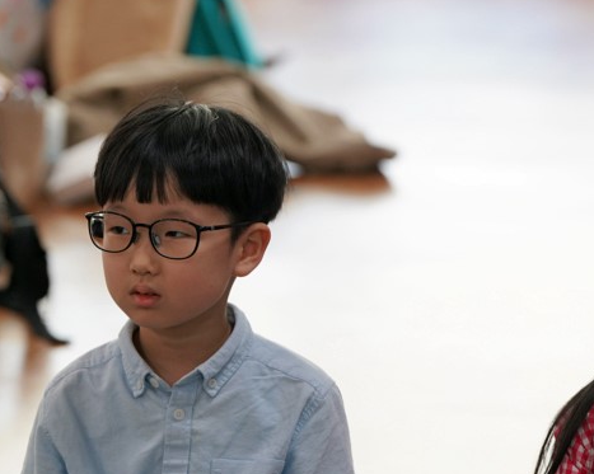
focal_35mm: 275
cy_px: 363
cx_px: 448
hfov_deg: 7.0
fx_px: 4832
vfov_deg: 5.6
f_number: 4
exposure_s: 1/160
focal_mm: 152
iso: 800
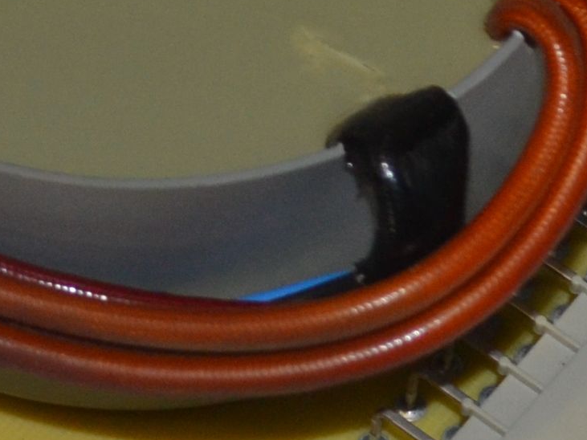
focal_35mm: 309
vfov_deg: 4.8
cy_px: -127
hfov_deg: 6.4
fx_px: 5239
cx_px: 21
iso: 500
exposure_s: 1/60
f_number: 5
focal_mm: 34
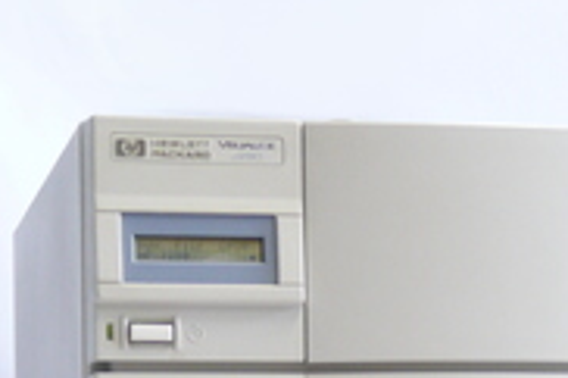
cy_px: 587
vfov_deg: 6.7
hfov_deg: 9.9
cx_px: 843
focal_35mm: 201
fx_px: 3168
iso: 160
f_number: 3.2
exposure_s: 1/30
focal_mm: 11.7
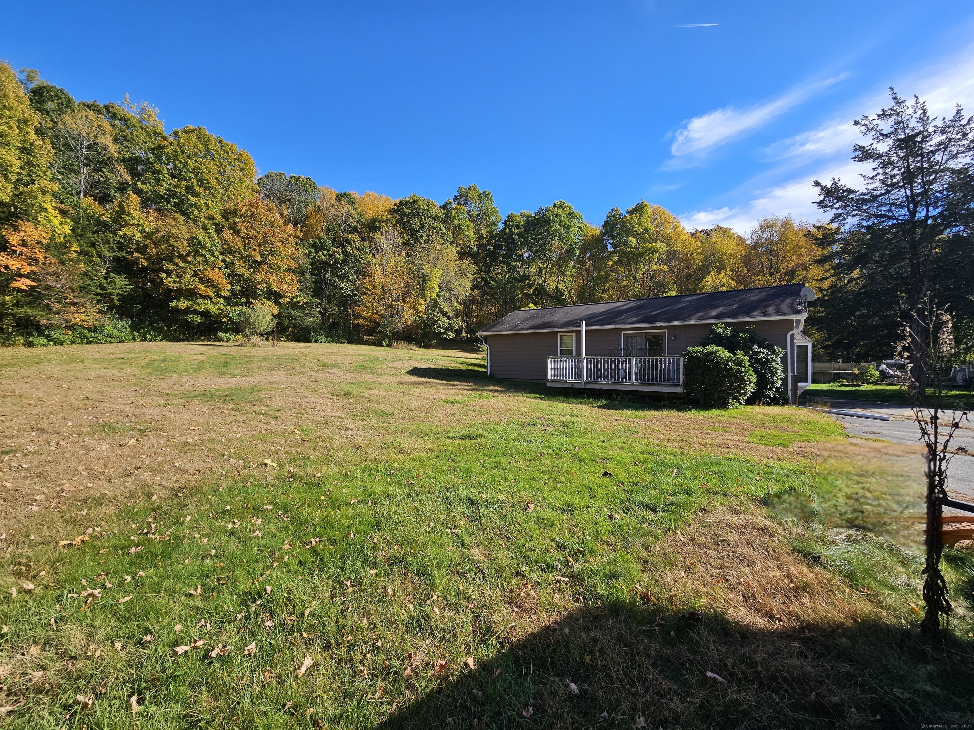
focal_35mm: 13
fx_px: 366
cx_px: 487
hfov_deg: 106.2
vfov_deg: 89.9
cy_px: 365
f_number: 2.2
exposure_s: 1/1429
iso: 50
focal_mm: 2.2
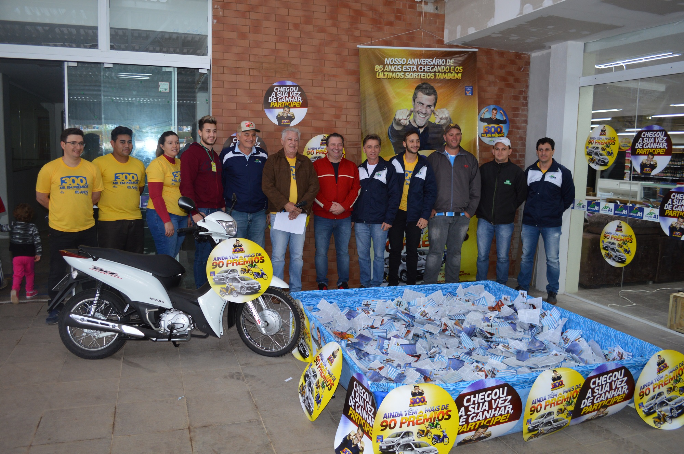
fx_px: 512
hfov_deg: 67.4
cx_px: 342
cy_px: 227
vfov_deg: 47.8
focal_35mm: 27
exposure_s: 1/60
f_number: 4
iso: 400
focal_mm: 18
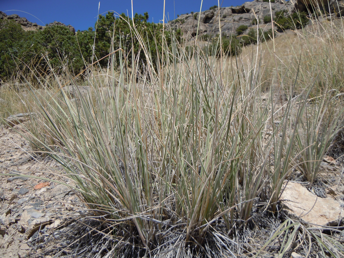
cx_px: 172
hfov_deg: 60.0
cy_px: 129
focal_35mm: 30
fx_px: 298
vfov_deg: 46.8
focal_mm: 5.4
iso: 100
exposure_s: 1/400
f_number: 7
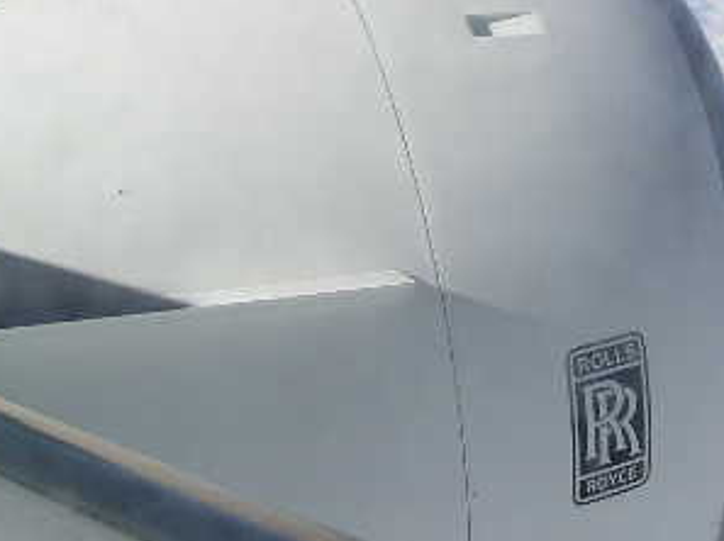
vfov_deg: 17.5
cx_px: 629
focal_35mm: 82
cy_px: -24
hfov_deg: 23.3
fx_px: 1713
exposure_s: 1/500
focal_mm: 7.8
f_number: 5.6
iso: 100
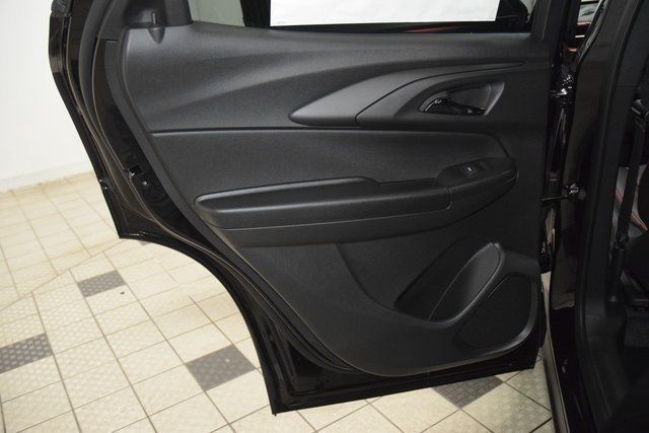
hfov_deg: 57.2
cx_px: 324
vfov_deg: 40.0
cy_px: 216
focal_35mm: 33
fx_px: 595
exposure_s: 1/125
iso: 3200
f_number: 3.5
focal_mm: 22
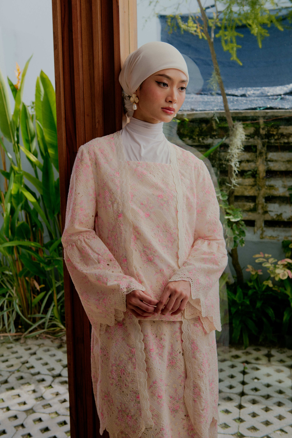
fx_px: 547
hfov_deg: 29.9
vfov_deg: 43.6
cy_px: 219
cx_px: 146
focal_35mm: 45
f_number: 6.3
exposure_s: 1/125
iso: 200
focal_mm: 45
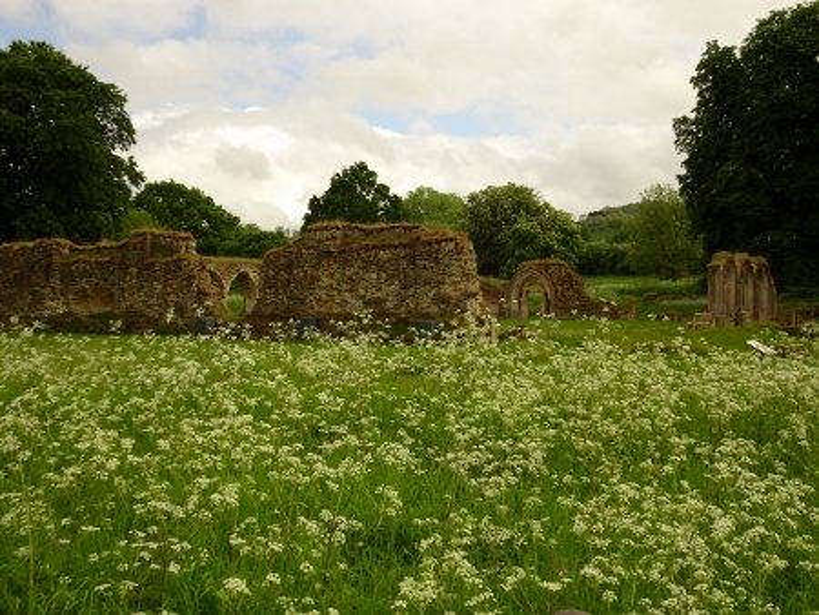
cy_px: 308
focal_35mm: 37
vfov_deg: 38.7
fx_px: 876
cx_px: 410
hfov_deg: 50.1
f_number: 4
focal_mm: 6.37
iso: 80
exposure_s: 1/500
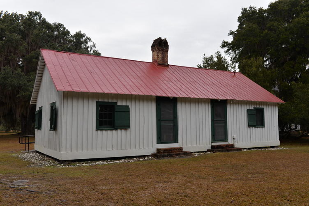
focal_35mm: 35
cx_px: 154
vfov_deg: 37.9
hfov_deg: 54.4
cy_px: 103
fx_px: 301
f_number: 6.3
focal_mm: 35
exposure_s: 1/160
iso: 200
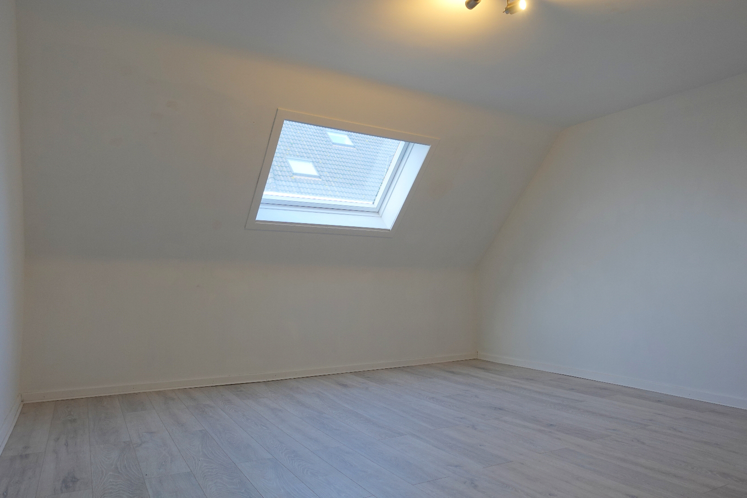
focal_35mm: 24
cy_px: 249
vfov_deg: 53.1
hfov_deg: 73.7
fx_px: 498
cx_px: 374
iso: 125
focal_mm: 8.8
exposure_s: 1/40
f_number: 2.8
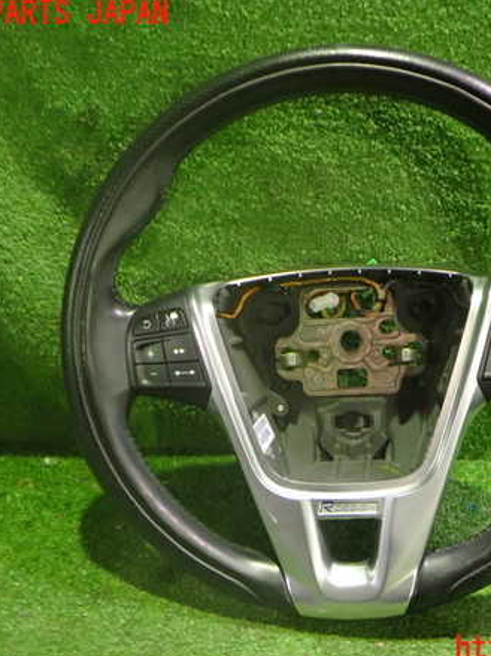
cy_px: 332
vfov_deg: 45.8
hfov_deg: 34.6
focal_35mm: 41
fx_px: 776
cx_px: 345
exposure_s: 1/20
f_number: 2.3
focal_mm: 5.4
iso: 800
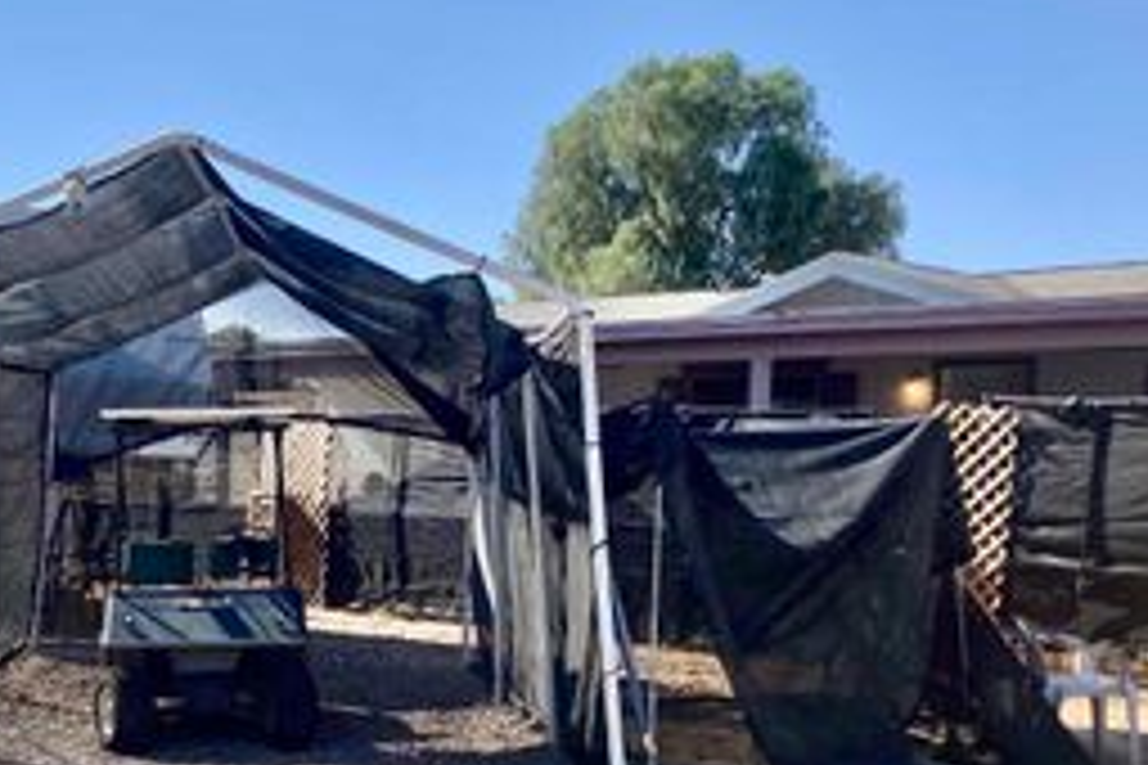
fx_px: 1818
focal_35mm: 57
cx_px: 275
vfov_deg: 23.5
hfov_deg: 34.3
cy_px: 569
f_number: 1.8
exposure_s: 1/2088
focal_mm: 3.99
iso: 20
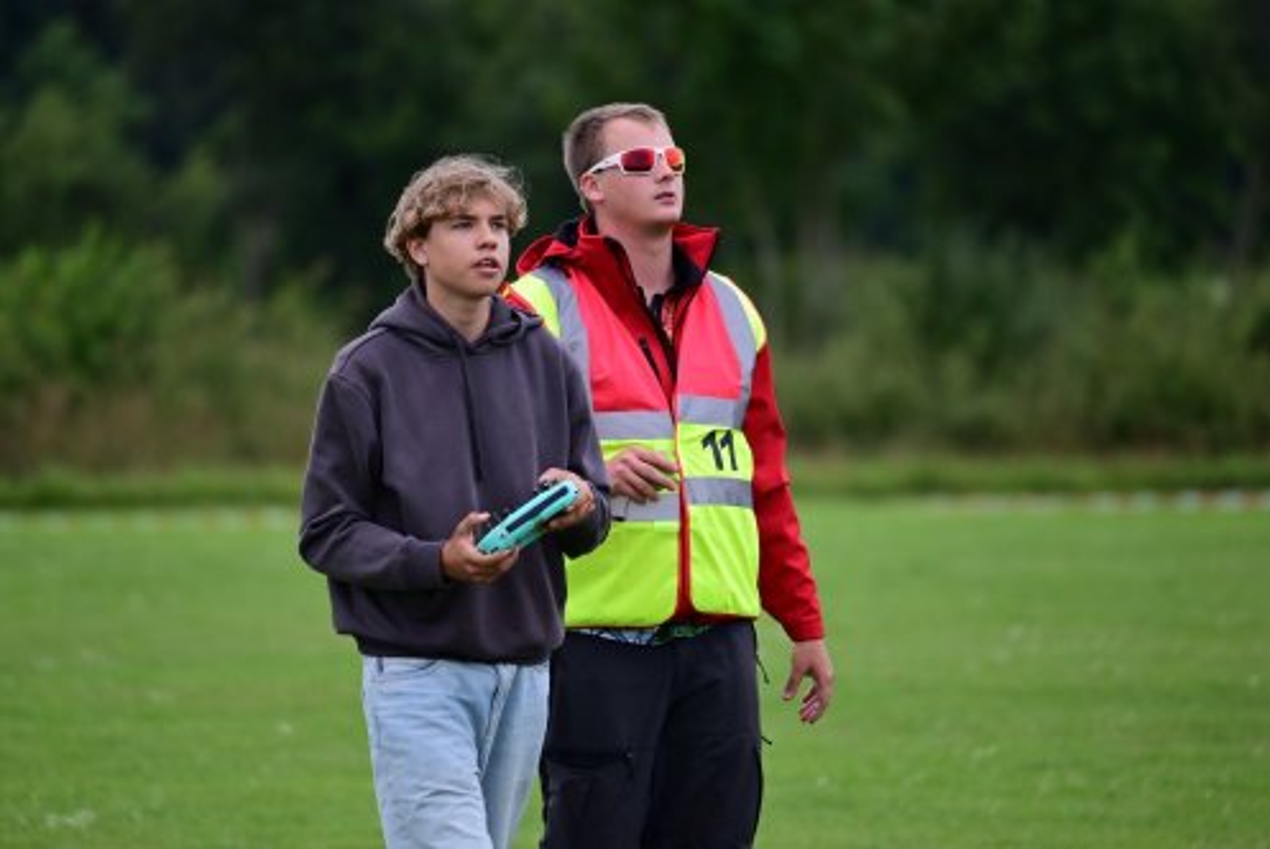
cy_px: 424
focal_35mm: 400
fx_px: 14119
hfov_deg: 5.2
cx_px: 635
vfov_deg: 3.4
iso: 1250
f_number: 6.3
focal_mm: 400
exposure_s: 1/1600
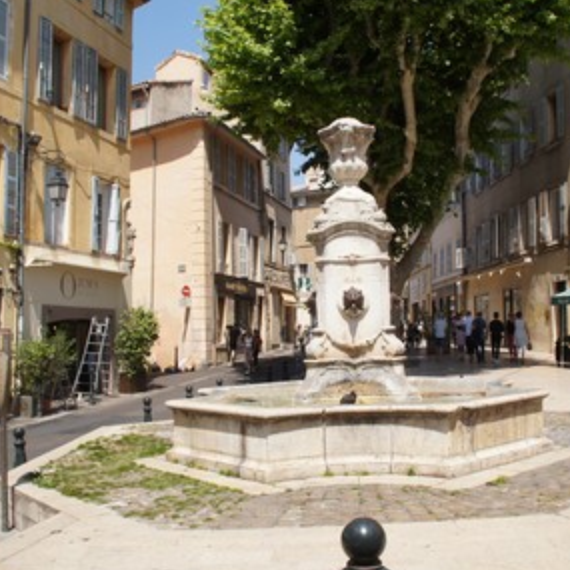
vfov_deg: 44.9
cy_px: 289
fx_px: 689
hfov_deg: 44.8
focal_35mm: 37
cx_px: 324
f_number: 6.3
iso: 100
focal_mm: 18
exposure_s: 1/400
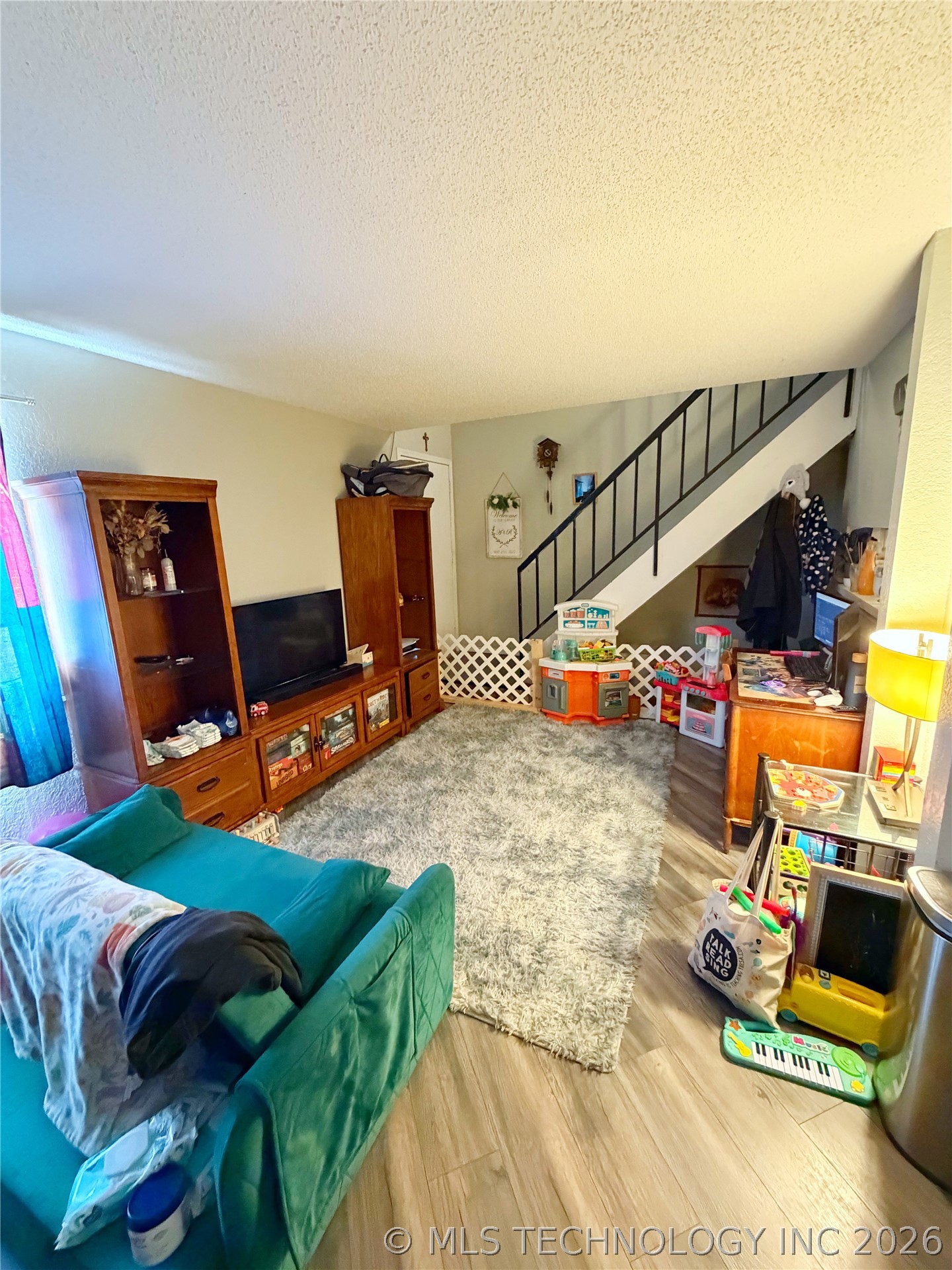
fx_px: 513
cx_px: 476
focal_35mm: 14
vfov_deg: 102.1
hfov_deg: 85.7
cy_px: 635
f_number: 2.2
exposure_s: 1/60
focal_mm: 2.22
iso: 1250
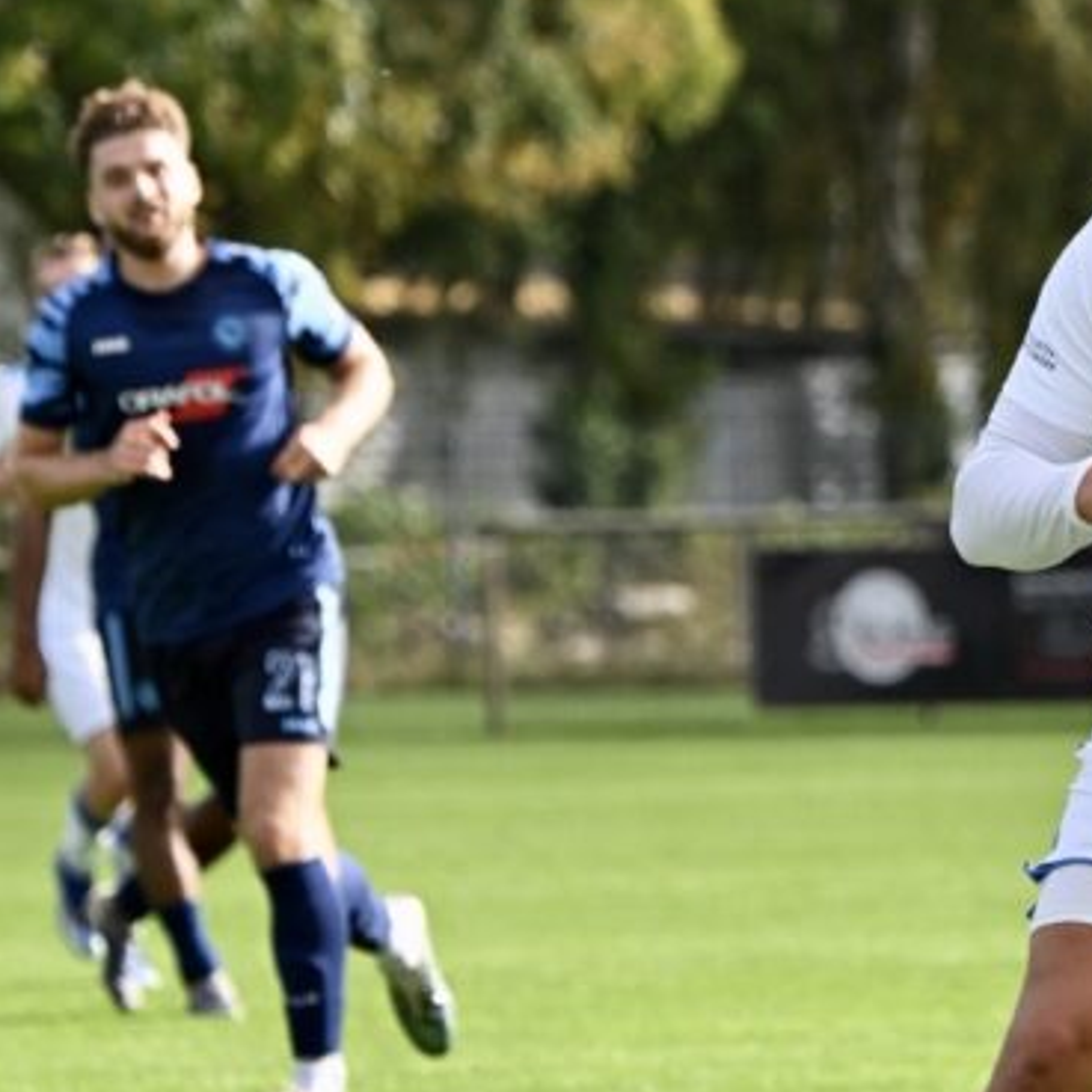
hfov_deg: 3.2
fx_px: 19416
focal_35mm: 544
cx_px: 1418
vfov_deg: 3.2
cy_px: 644
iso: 900
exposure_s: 1/1600
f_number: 6.3
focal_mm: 230
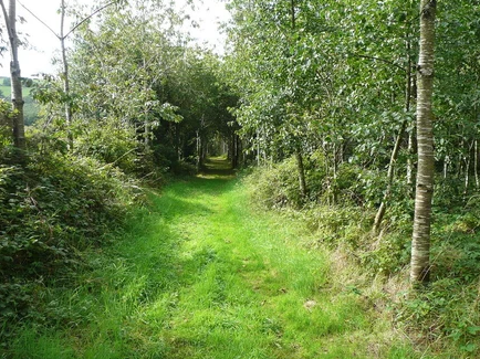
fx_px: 430
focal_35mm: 31
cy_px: 175
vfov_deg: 45.4
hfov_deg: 58.3
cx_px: 259
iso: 100
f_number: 3.3
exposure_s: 1/125
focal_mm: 4.6
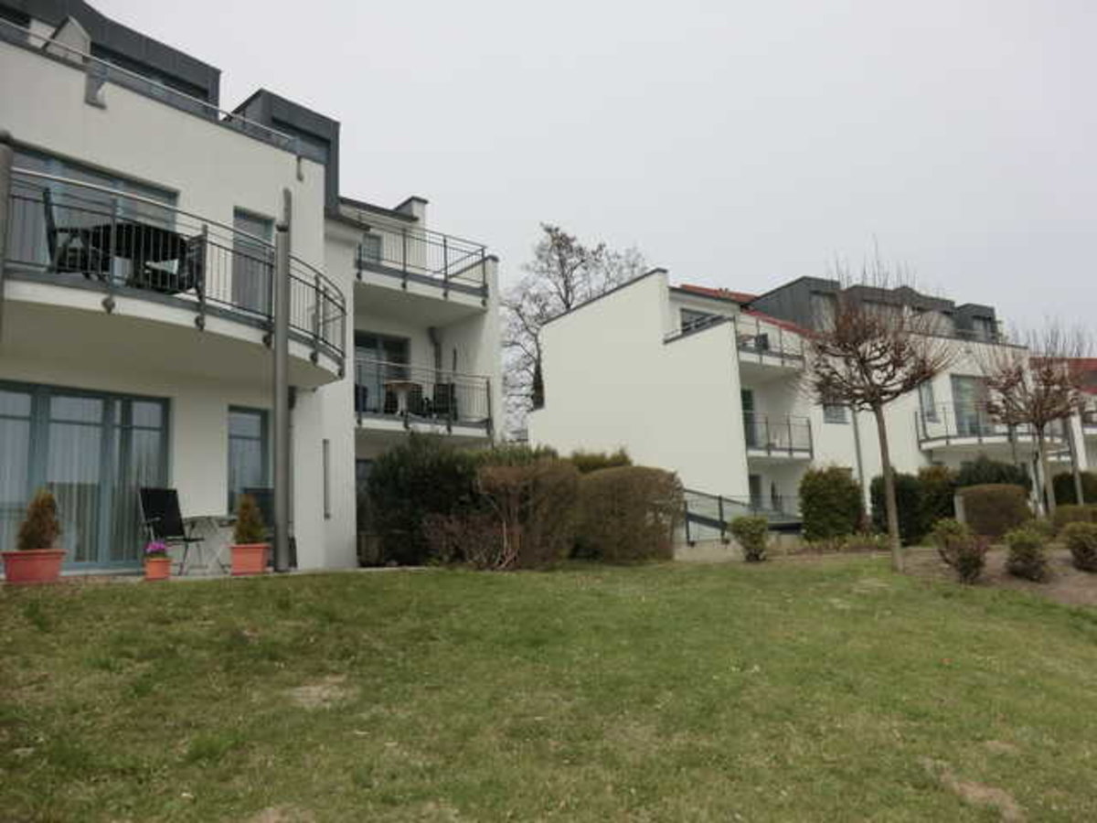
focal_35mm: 24
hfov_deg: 71.6
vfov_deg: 56.8
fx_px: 761
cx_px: 548
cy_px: 412
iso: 80
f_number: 7.5
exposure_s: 1/200
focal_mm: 4.3
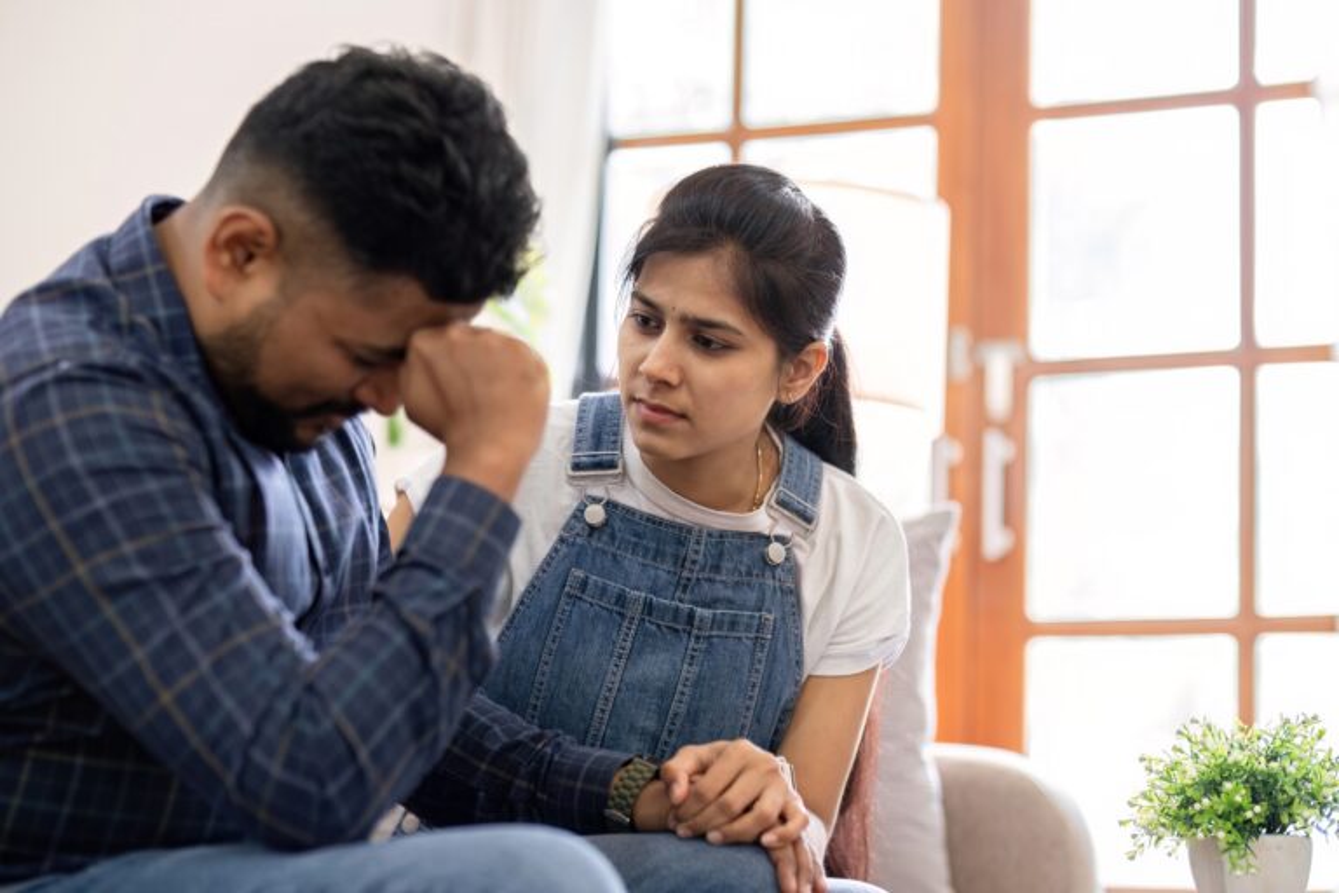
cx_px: 670
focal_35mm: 75
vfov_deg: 18.2
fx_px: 2789
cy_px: 446
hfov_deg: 27.0
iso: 160
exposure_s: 1/100
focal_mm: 50
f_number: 1.6
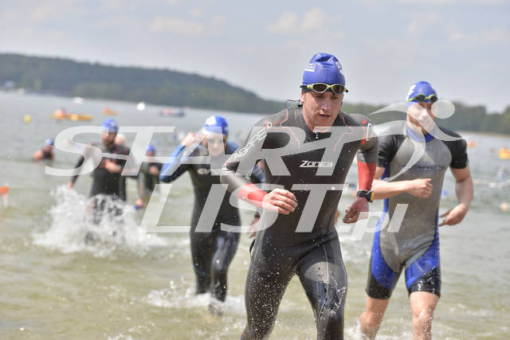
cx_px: 255
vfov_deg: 16.1
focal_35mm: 85
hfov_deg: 23.9
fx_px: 1204
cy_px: 170
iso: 200
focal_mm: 85
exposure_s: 1/2000
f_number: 4
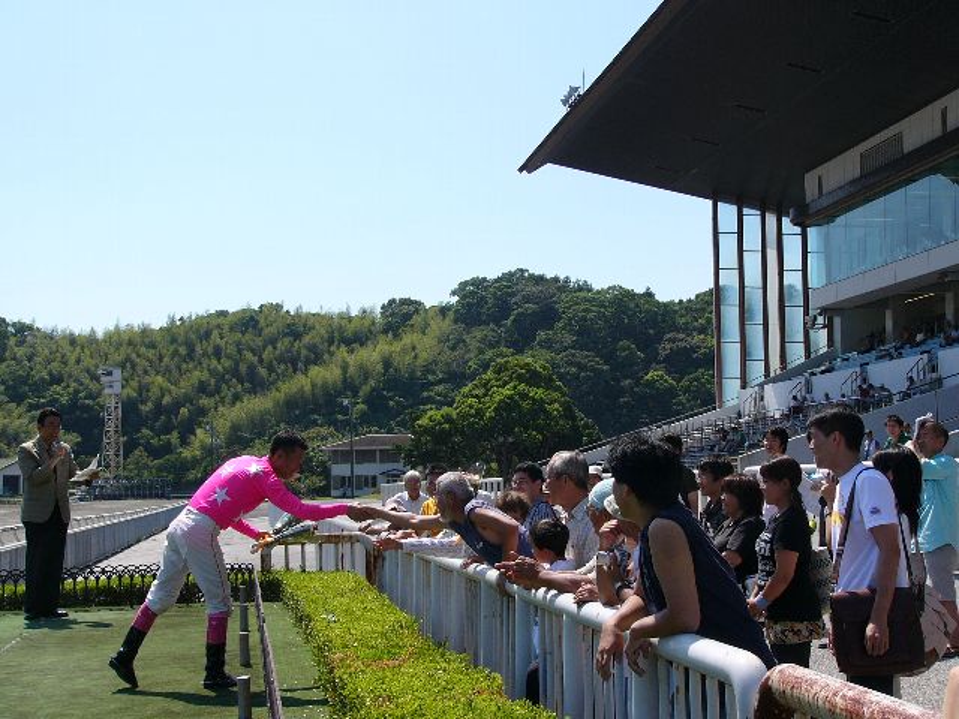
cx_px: 480
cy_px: 360
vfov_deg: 28.6
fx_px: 1413
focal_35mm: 51
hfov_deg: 37.5
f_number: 8
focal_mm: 8.5
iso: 50
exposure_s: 1/640
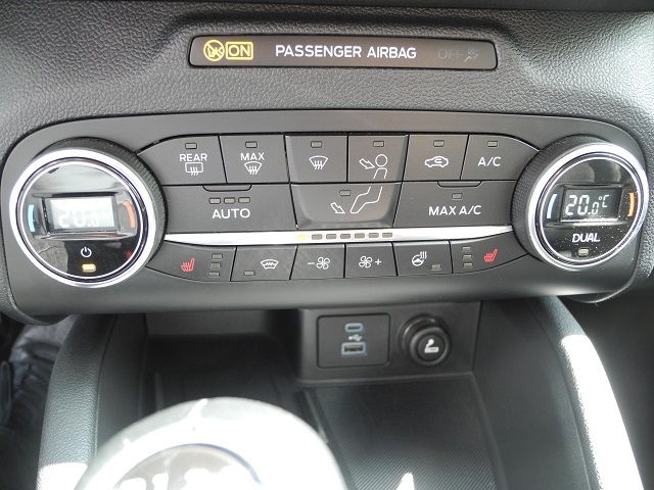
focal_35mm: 28
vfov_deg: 49.7
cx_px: 327
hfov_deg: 63.4
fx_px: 529
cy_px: 245
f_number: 2.8
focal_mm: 6
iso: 250
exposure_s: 1/30
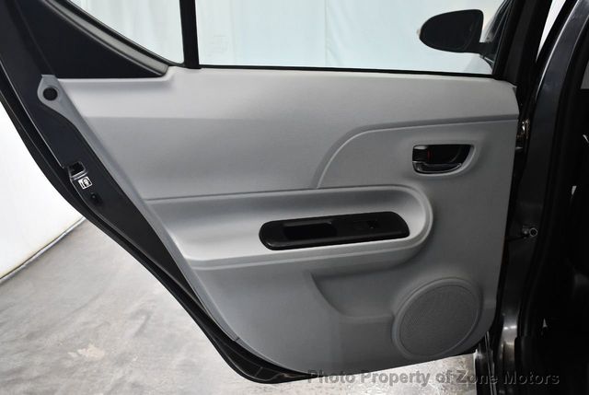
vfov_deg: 37.0
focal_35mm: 36
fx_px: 590
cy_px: 198
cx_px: 294
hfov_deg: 53.1
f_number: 3.5
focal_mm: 18
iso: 1800
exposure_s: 1/125
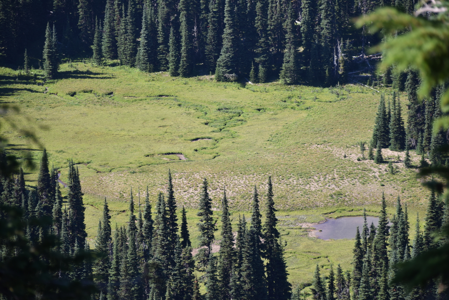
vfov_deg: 7.6
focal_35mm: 180
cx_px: 224
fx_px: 2245
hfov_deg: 11.4
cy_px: 150
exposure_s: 1/400
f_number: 5.6
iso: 220
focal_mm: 180
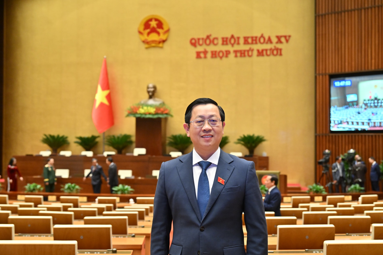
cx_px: 191
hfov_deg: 40.3
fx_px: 521
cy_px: 127
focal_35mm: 49
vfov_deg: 27.5
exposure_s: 1/200
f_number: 4
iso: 2500
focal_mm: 48
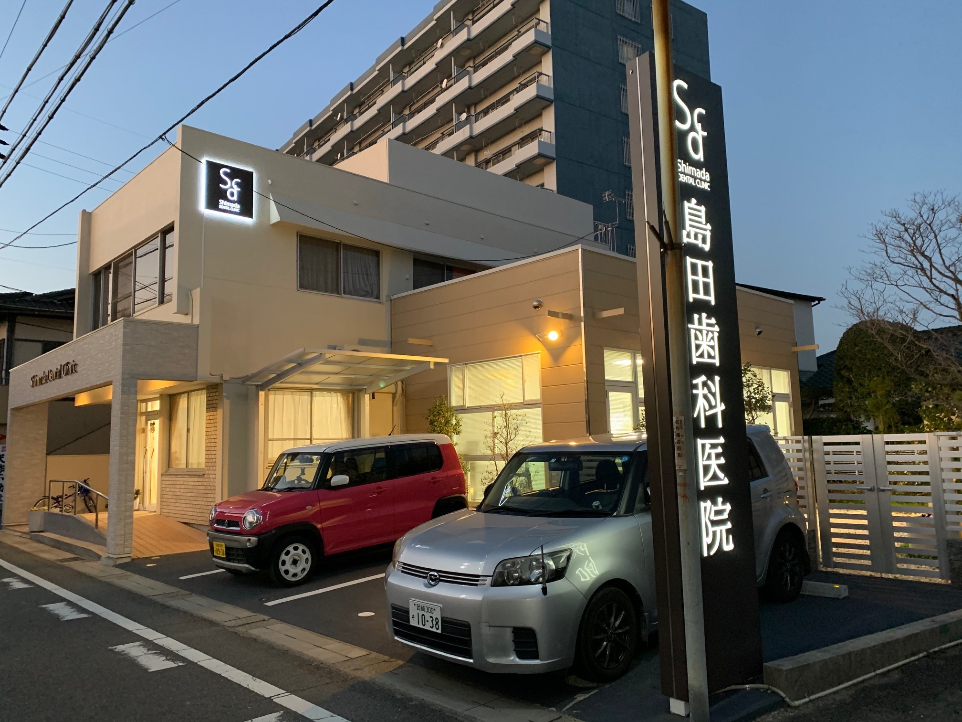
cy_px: 361
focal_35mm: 26
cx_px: 481
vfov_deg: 53.1
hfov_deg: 67.3
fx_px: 723
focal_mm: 4.25
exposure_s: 1/40
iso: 320
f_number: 1.8
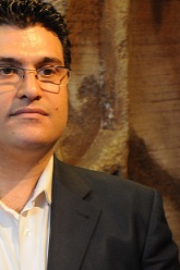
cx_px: 29
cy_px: 191
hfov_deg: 6.4
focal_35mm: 213
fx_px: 1600
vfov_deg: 9.7
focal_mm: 82
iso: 1600
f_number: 5
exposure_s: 1/25
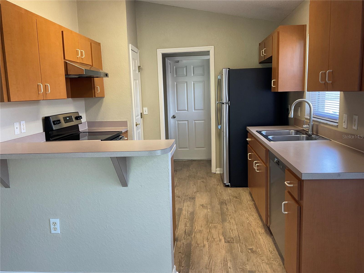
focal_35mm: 29
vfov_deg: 48.2
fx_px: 305
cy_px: 136
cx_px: 182
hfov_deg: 61.7
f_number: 1.8
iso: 80
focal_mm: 3
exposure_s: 1/60
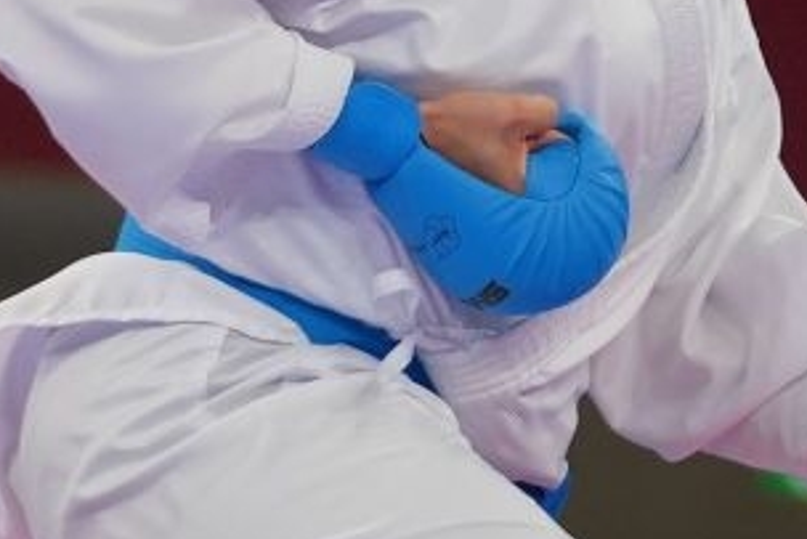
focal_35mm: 1177
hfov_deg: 1.8
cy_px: -21
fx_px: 26396
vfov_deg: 1.2
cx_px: 281
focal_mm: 133
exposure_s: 1/1000
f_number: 2.8
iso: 500
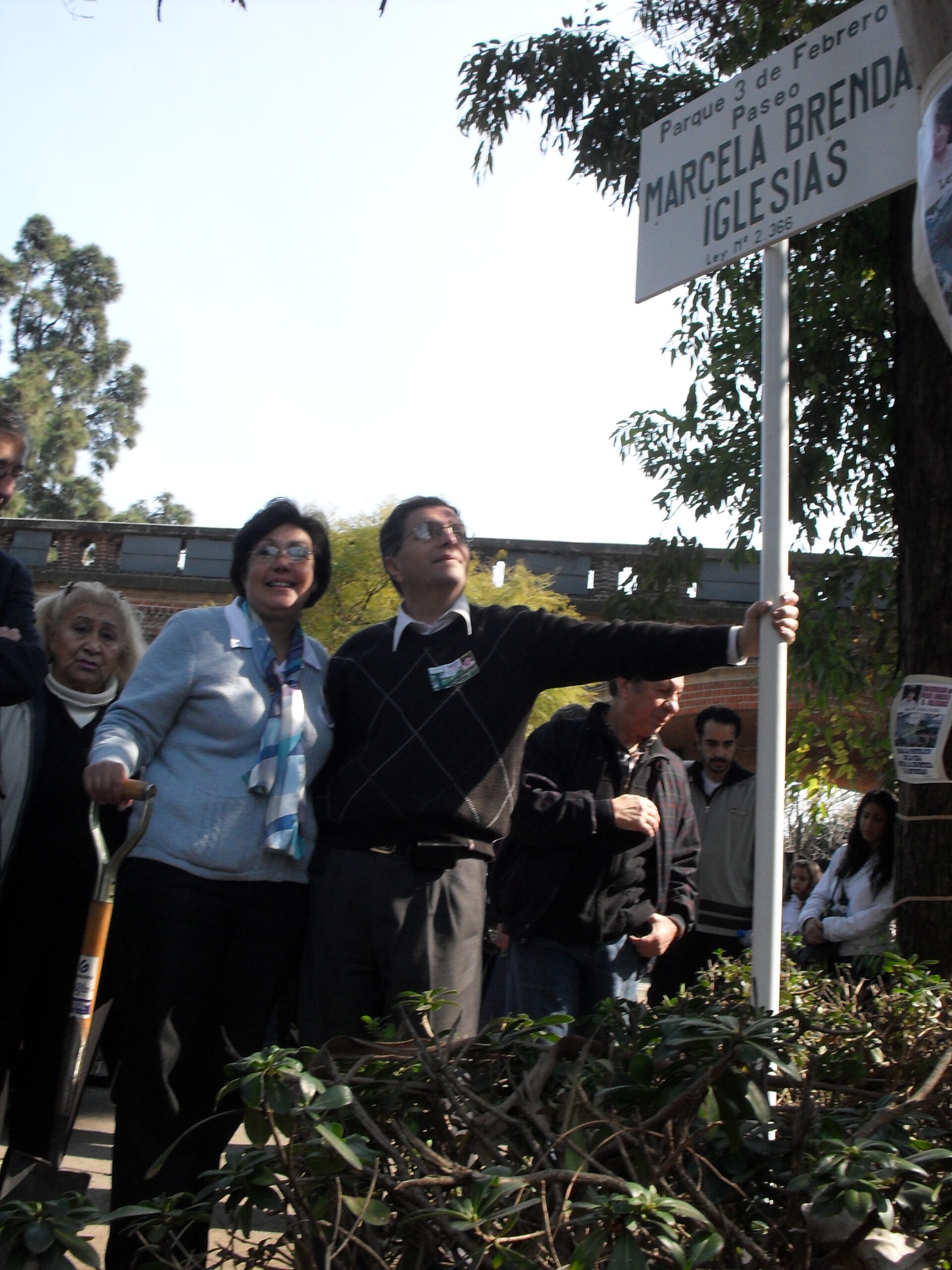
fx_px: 1393
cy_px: 635
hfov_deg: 37.7
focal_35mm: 38
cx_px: 476
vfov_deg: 49.0
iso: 80
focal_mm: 6.3
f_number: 8.3
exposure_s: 1/60
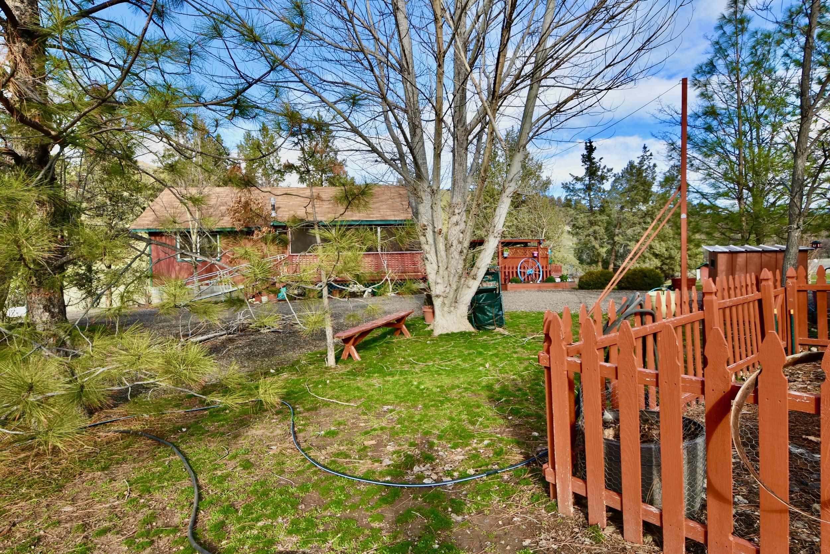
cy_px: 277
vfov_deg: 59.5
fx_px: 484
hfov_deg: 81.2
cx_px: 415
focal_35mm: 21
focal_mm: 14
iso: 100
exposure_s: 1/125
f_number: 8
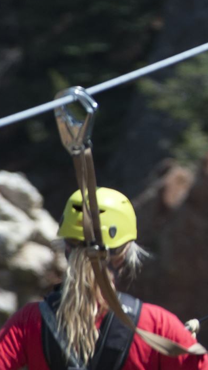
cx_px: 791
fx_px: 12413
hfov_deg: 1.0
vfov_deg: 1.7
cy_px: 106
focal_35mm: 1266
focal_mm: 200
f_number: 5.6
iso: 200
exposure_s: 1/1250
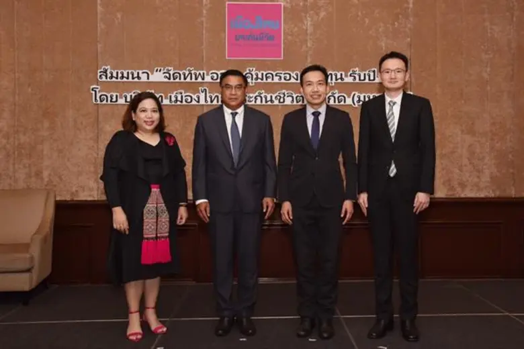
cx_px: 262
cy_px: 174
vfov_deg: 38.9
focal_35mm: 34
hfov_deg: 55.8
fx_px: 495
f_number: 8
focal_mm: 34
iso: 640
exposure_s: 1/200
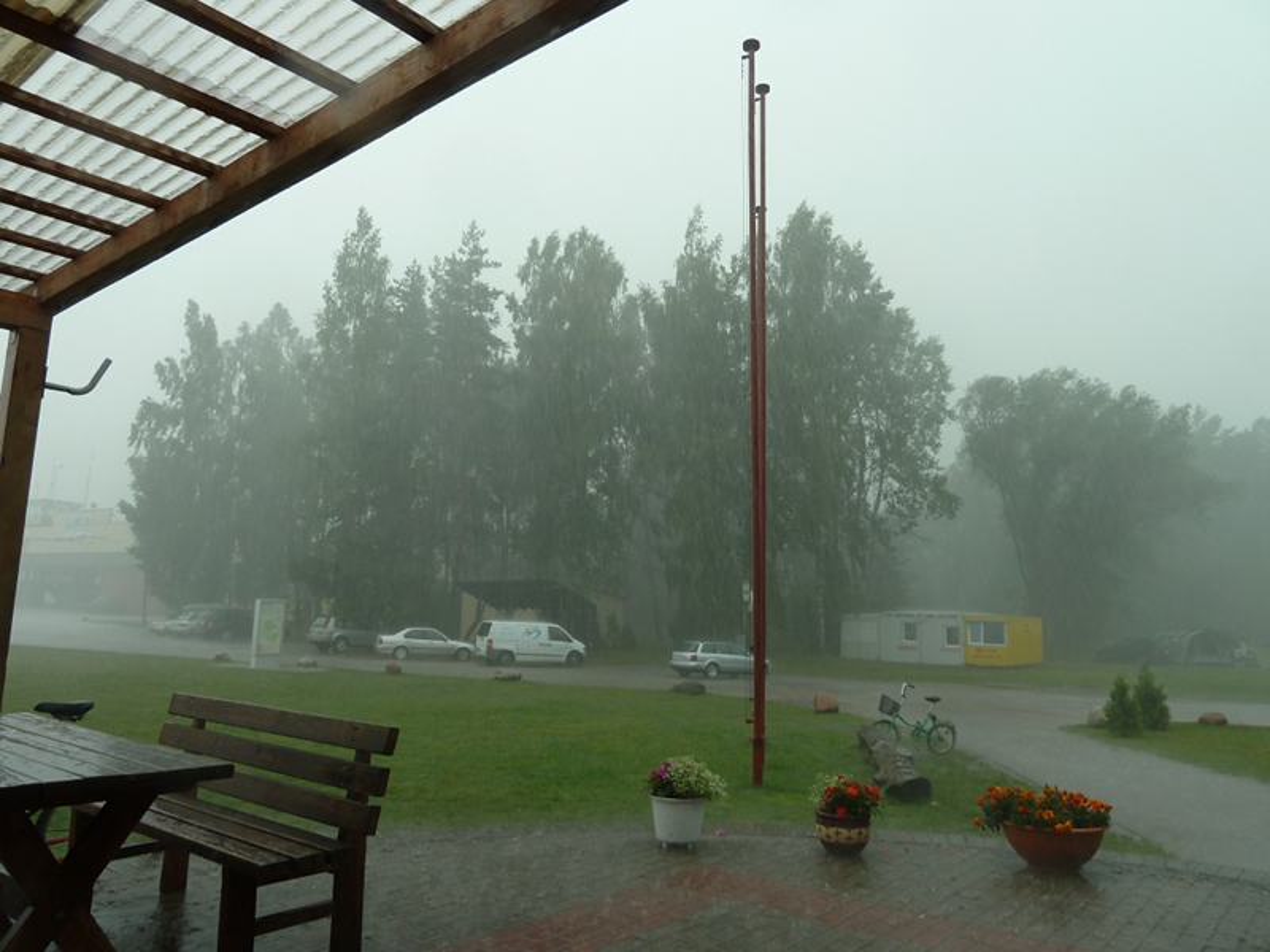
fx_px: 917
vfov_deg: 54.9
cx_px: 635
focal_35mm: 25
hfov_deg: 69.4
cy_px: 476
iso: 80
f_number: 3.3
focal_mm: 4.1
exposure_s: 1/40
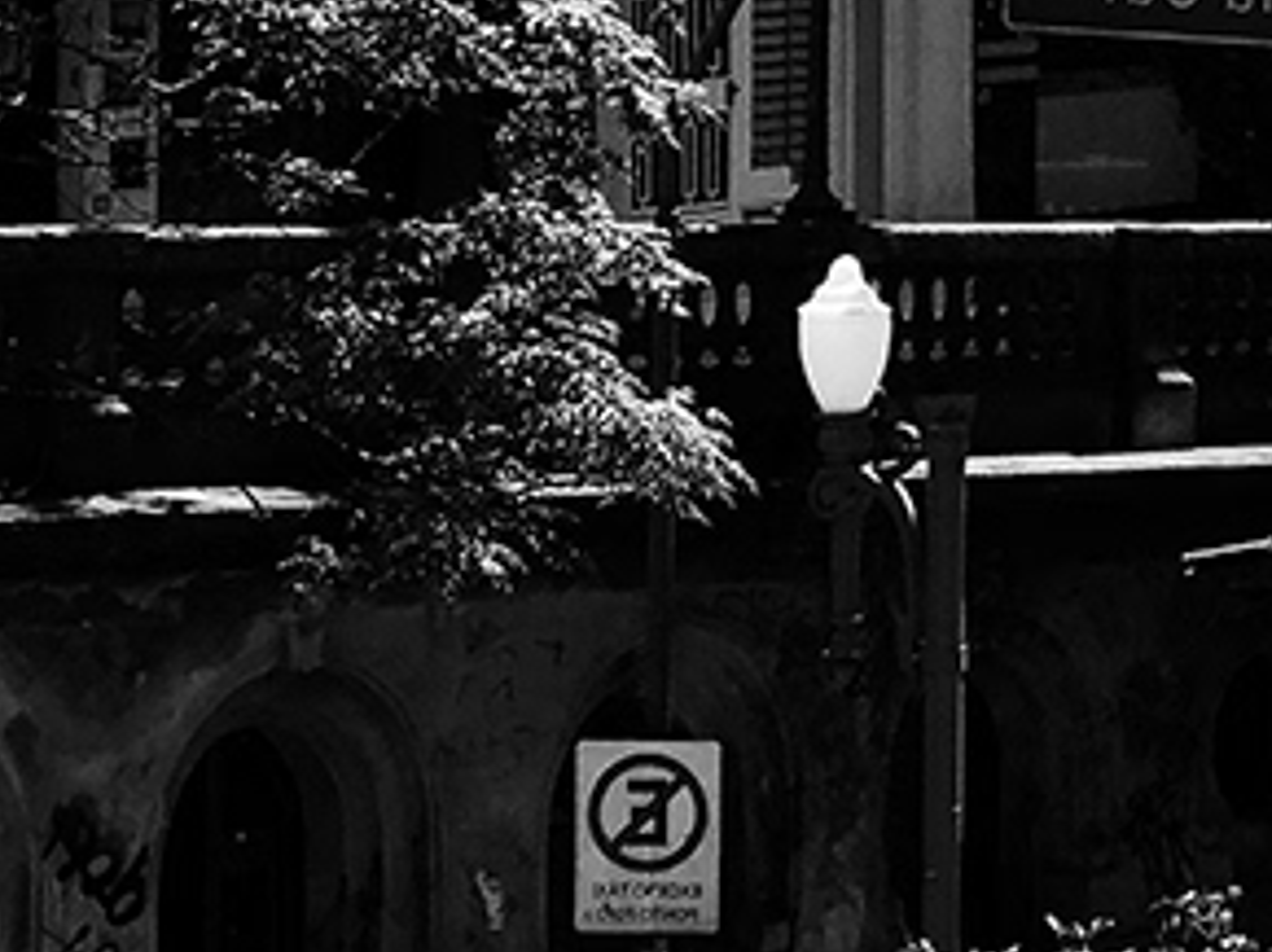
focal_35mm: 236
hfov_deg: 8.0
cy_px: -531
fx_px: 8665
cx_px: 2483
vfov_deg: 6.2
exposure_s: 1/350
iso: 20
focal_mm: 6.6
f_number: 2.8
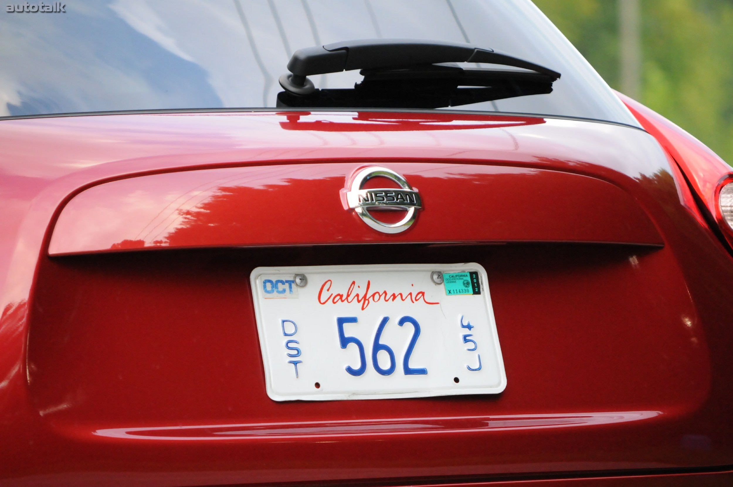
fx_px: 5034
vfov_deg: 5.5
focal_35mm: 248
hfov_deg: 8.3
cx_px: 366
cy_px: 244
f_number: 5.6
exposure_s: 1/250
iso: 2000
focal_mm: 165
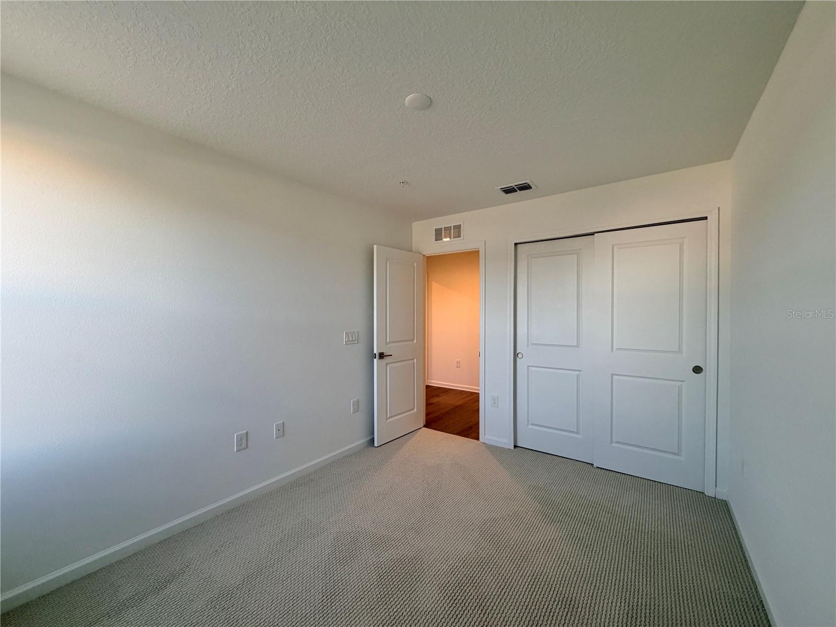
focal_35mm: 14
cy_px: 314
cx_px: 418
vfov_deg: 85.7
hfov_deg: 102.1
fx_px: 338
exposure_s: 1/120
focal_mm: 2.22
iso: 160
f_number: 2.2
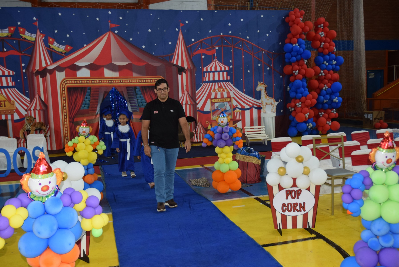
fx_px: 416
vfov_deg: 35.6
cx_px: 200
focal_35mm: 38
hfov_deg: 51.2
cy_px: 134
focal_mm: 25
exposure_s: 1/60
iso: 1000
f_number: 3.8
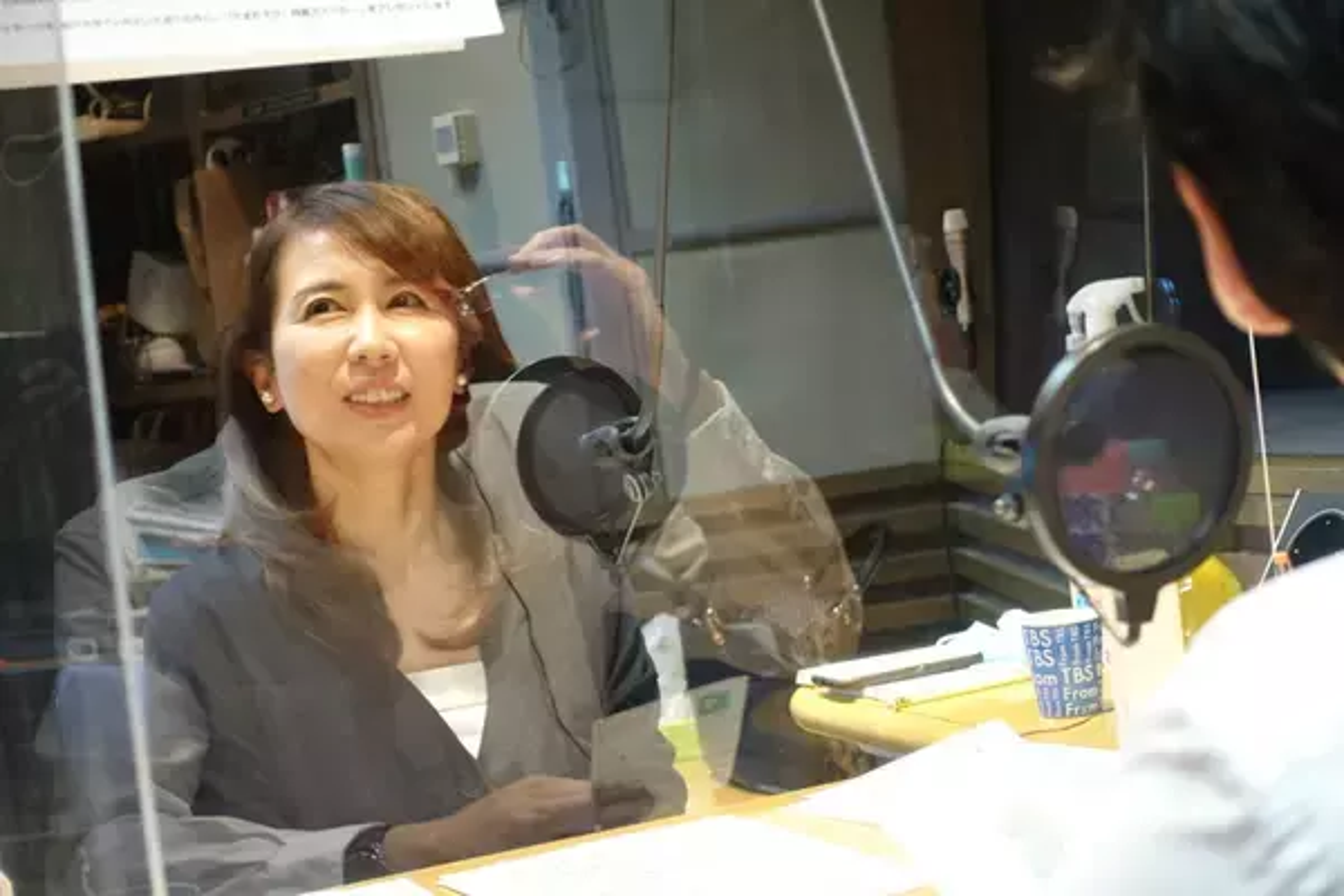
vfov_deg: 19.5
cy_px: 448
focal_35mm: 70
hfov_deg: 28.8
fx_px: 2613
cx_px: 672
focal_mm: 25.7
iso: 1250
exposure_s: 1/60
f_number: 2.8
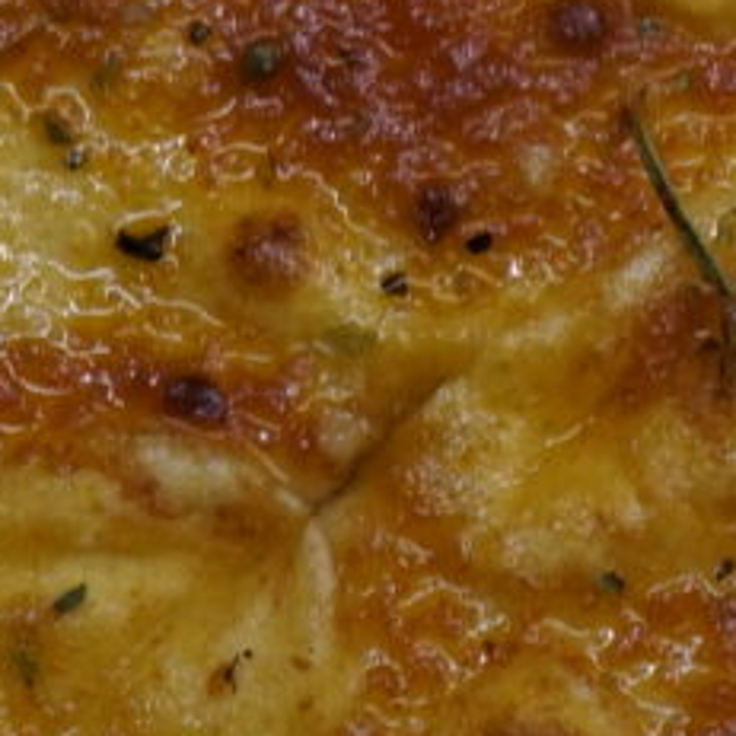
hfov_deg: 5.0
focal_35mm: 348
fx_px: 8371
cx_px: 131
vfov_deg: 5.0
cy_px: 1069
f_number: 4
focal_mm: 37
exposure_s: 1/160
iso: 640
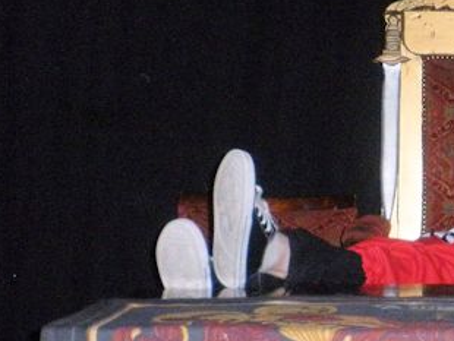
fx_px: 1142
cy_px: 263
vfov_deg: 16.9
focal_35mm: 87
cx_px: 542
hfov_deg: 21.0
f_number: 3.5
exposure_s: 1/30
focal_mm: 6.3
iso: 400
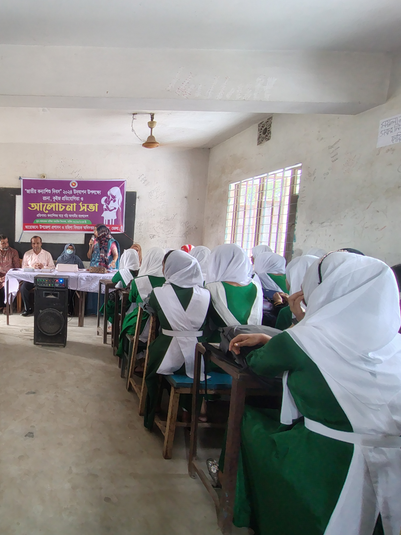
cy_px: 270
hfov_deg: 54.1
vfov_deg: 76.4
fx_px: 340
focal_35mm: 22
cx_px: 48
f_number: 2.2
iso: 363
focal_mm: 1.66
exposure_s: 1/20
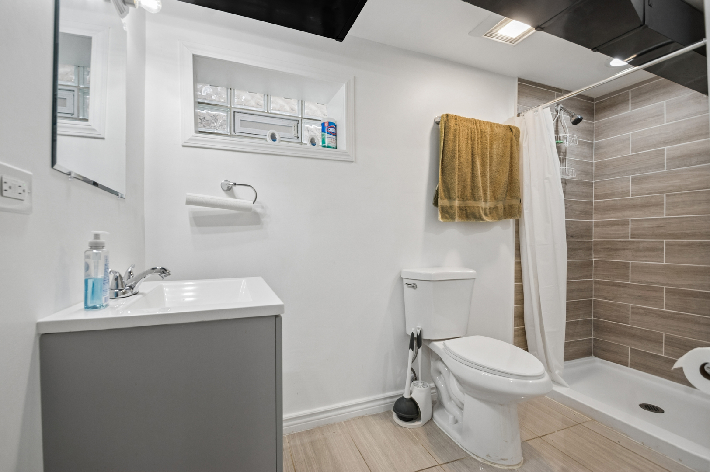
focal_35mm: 15
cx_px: 355
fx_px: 296
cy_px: 236
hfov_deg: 100.4
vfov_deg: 77.2
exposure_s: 1/40
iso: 400
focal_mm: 10
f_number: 8
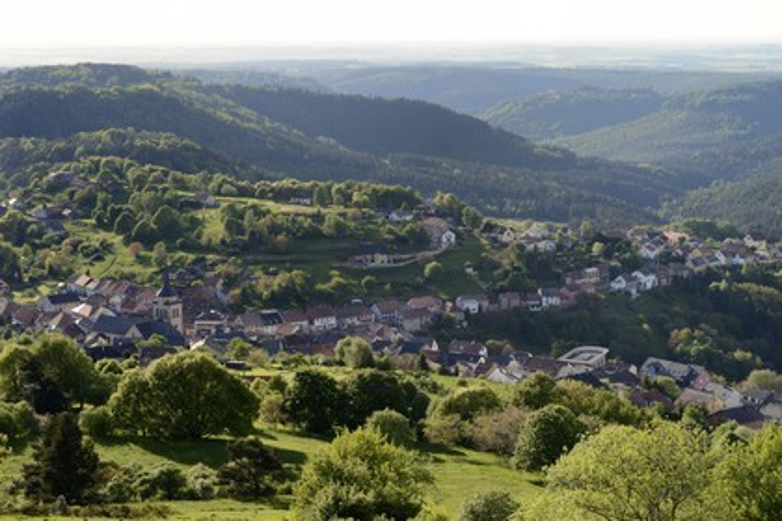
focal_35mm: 70
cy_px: 260
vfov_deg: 19.5
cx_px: 391
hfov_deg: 28.8
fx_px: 1520
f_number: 6.3
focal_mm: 70
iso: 200
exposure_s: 1/320
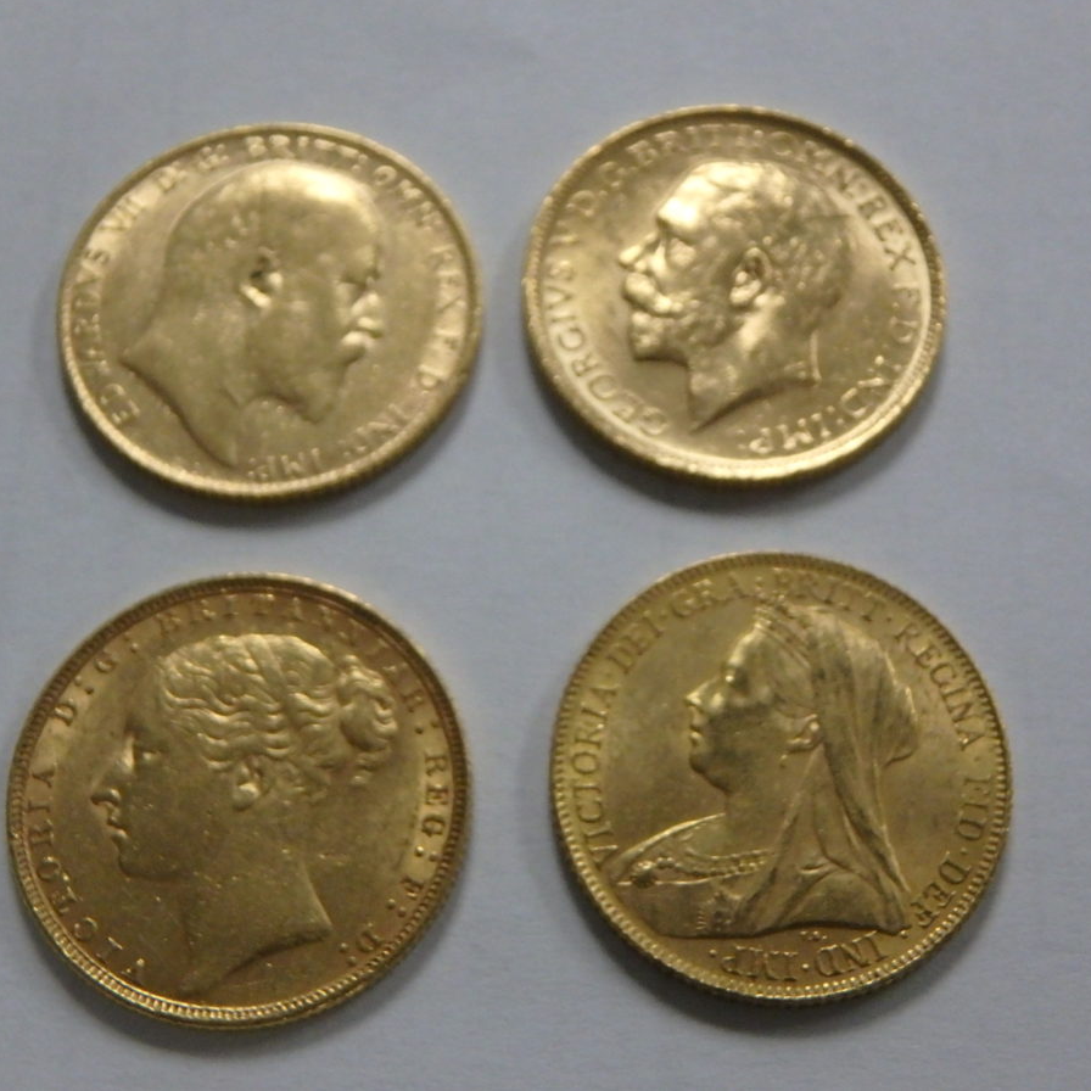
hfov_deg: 29.5
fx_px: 2068
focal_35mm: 58
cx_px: 511
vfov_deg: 29.6
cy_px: 544
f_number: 5.2
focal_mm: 8.7
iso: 640
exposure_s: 1/60
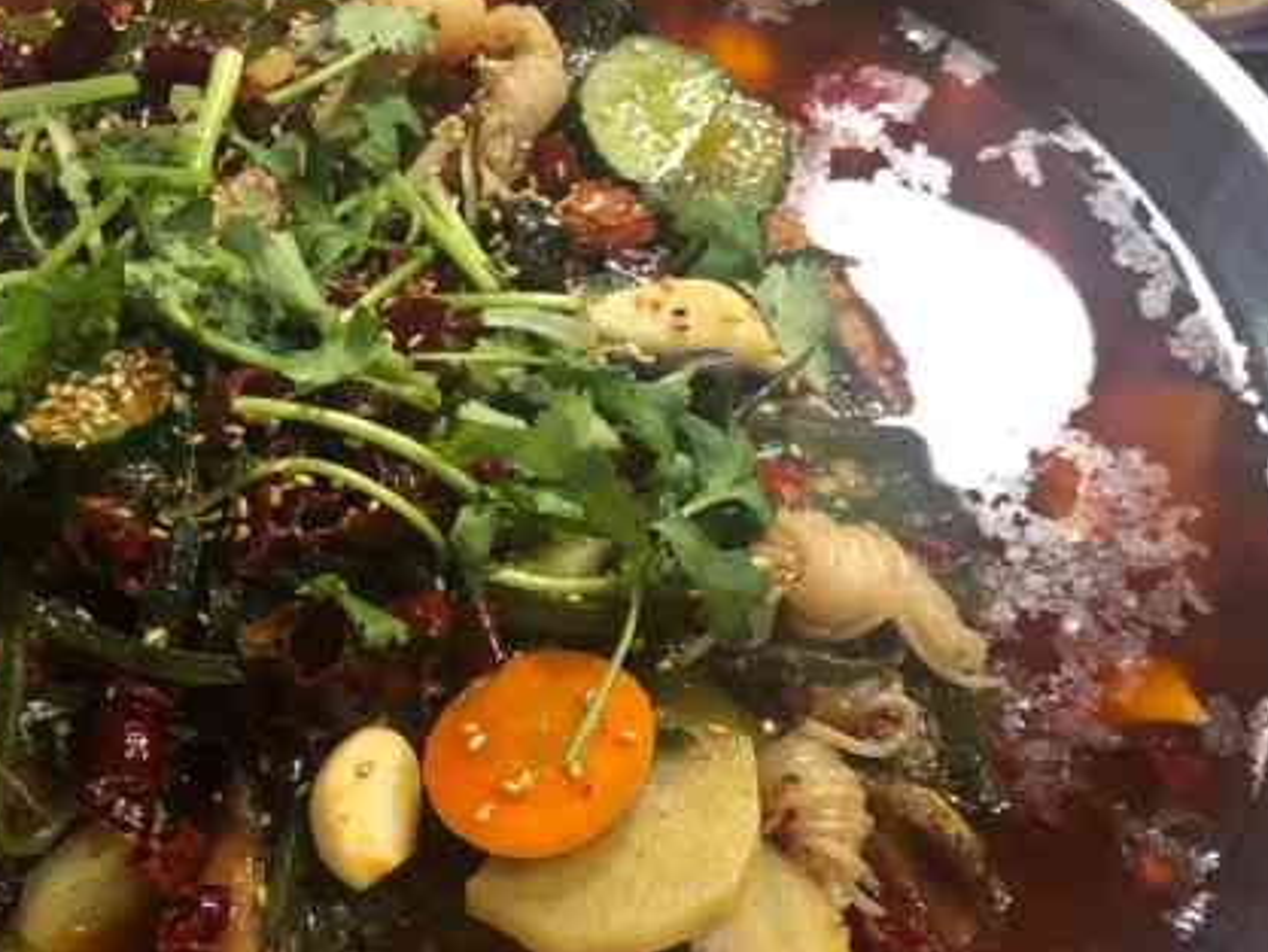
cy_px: 610
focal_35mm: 47
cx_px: 435
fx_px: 1722
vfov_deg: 30.7
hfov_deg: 40.0
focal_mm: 4
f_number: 1.8
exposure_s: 1/5
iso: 80
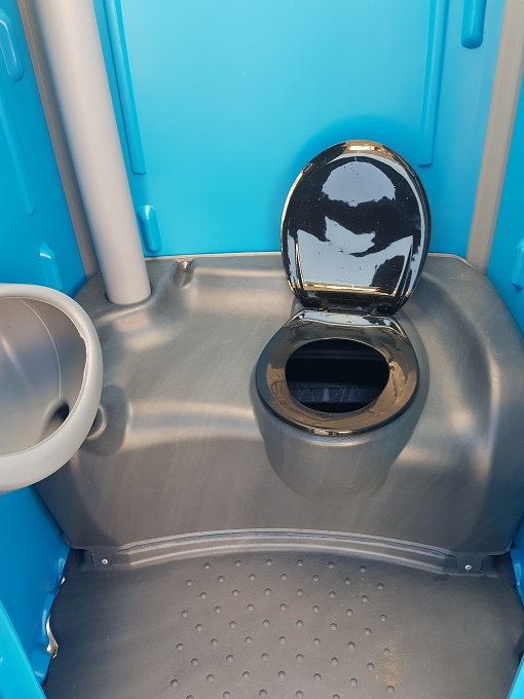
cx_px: 262
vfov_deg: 67.3
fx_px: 525
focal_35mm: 26
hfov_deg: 53.1
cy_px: 350
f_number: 1.7
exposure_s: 1/72
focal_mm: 4.2
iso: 40
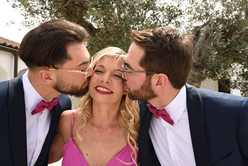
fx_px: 214
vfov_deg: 42.4
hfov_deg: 60.3
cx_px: 124
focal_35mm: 31
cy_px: 83
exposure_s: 1/320
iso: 200
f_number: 6.3
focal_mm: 31
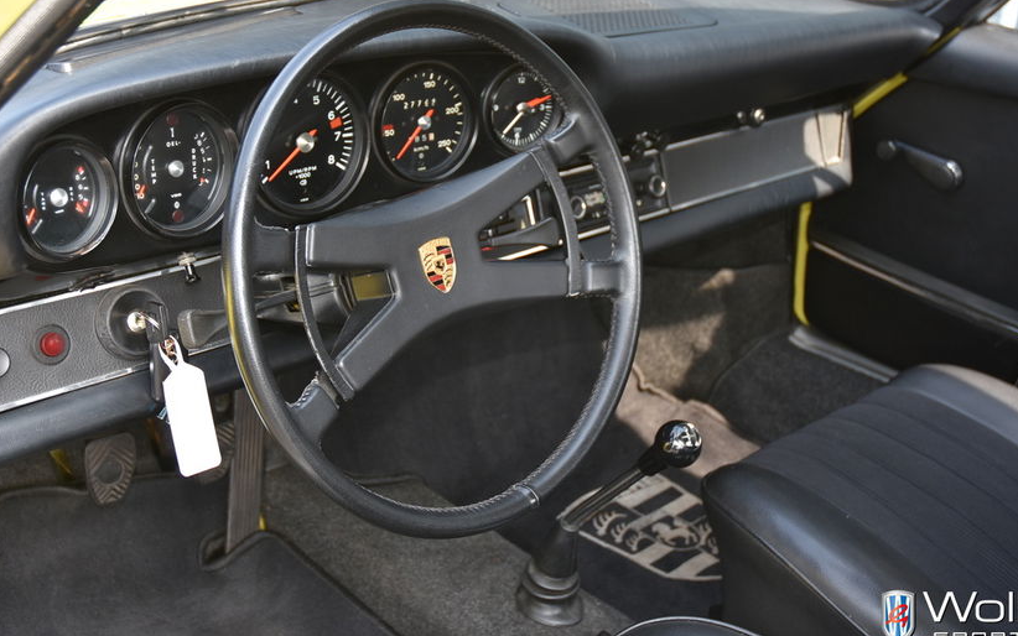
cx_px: 511
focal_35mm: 48
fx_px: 1322
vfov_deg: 27.0
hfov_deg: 42.1
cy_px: 239
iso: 200
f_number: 3.8
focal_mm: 25
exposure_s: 1/160
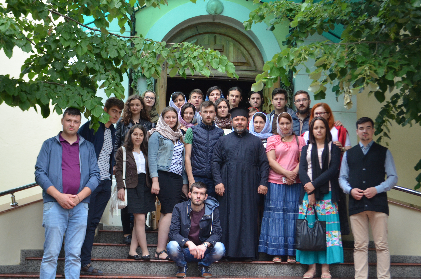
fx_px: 700
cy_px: 140
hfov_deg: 33.5
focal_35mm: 60
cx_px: 210
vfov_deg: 22.5
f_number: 5.3
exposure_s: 1/500
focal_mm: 40
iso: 1100
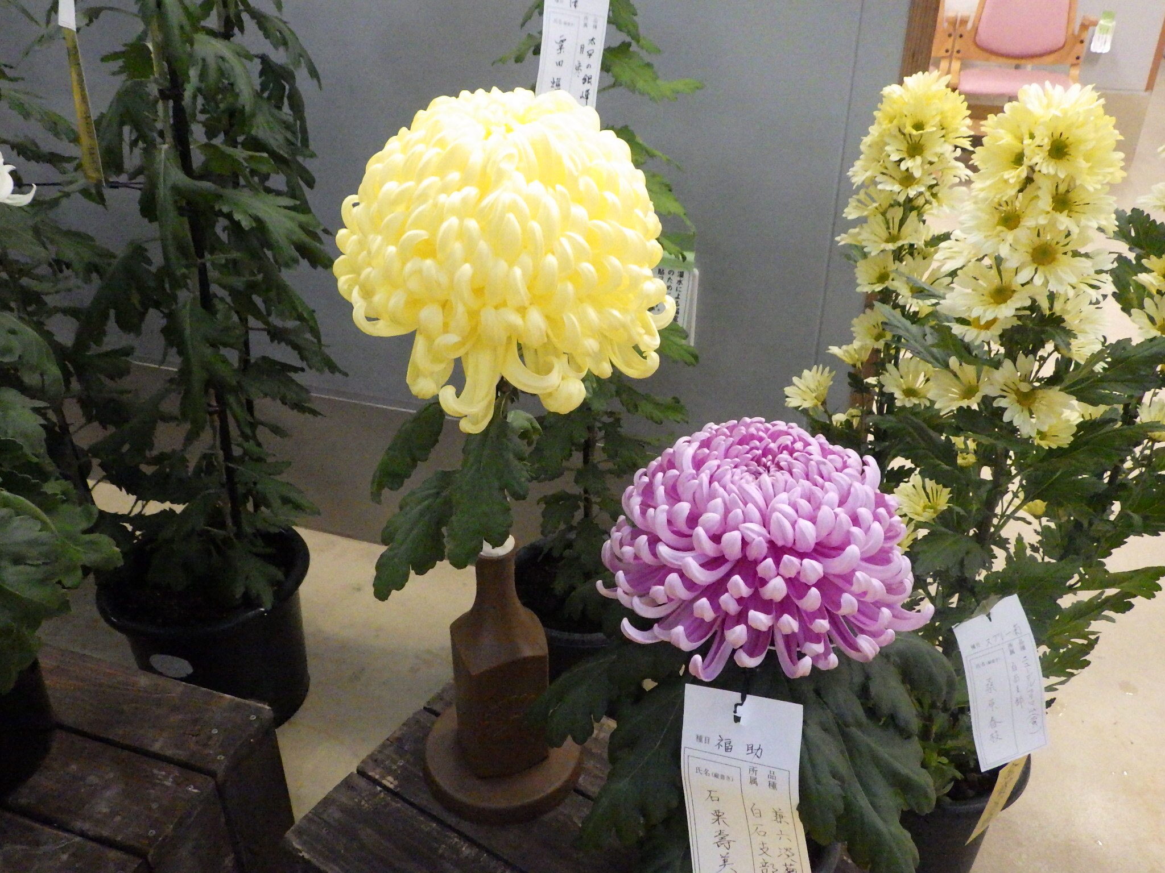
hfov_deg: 63.4
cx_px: 582
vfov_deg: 49.7
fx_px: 942
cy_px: 436
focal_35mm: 28
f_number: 3.5
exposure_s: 1/45
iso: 640
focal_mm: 5
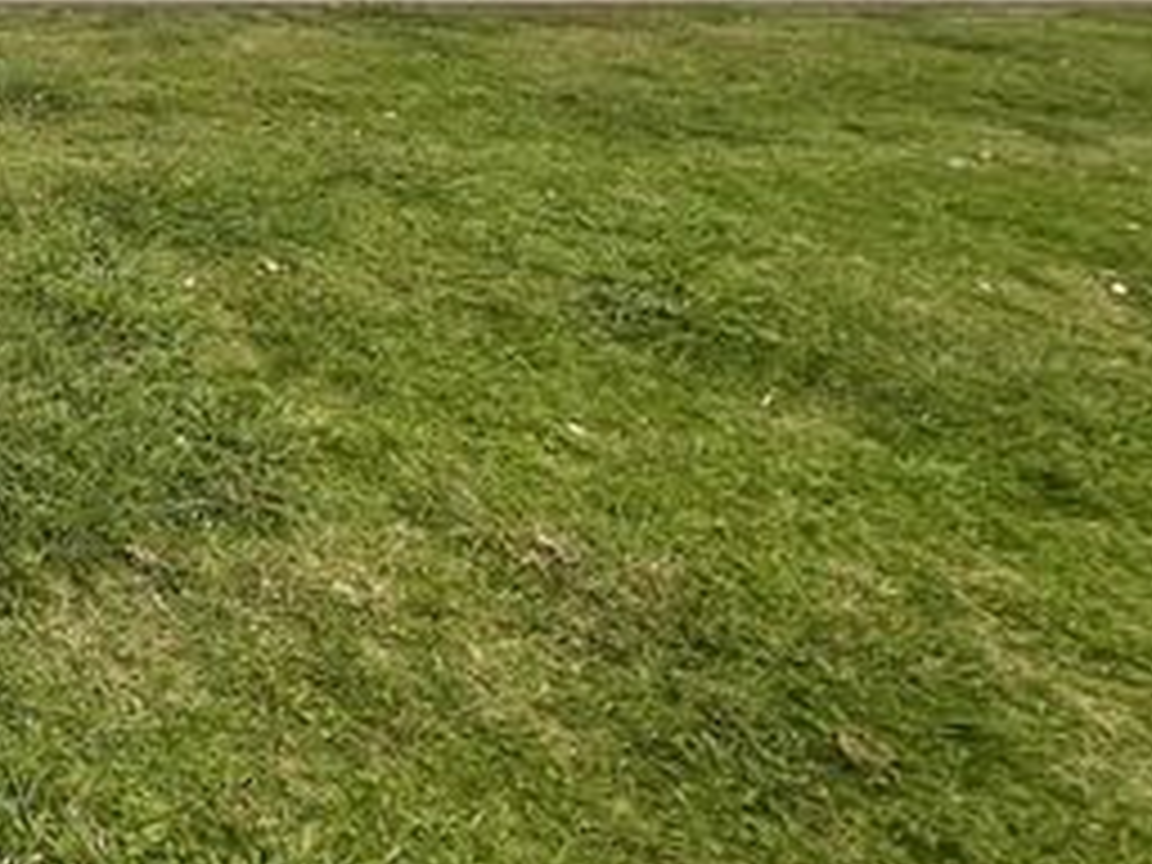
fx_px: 1098
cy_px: -68
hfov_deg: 39.7
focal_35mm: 33
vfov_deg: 36.8
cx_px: -230
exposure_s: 1/114
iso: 32
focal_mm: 1.57
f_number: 1.8
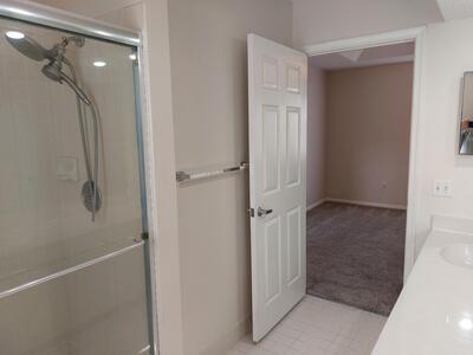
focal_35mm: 24
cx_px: 236
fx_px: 328
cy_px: 178
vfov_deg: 56.8
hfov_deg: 71.6
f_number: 1.8
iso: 125
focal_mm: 5.23
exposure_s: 1/120
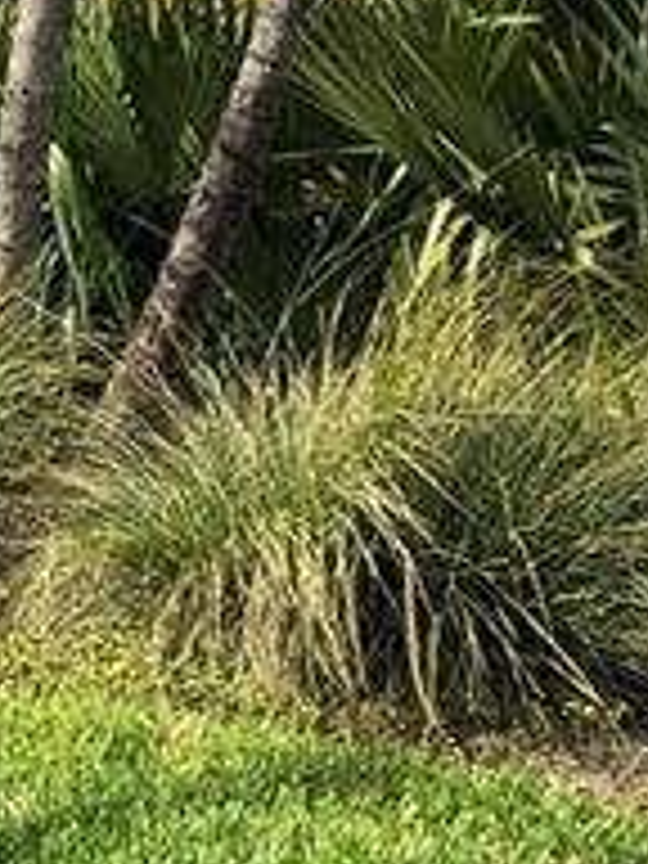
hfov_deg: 12.2
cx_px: -472
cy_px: -68
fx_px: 2795
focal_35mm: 112
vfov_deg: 17.0
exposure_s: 1/1333
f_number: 1.8
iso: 20
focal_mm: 3.99
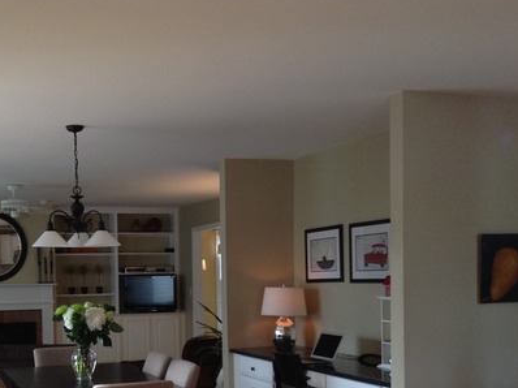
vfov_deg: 27.0
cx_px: 139
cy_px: 303
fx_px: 793
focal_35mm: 53
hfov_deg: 35.5
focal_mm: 3.3
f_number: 2.4
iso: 80
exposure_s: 1/24
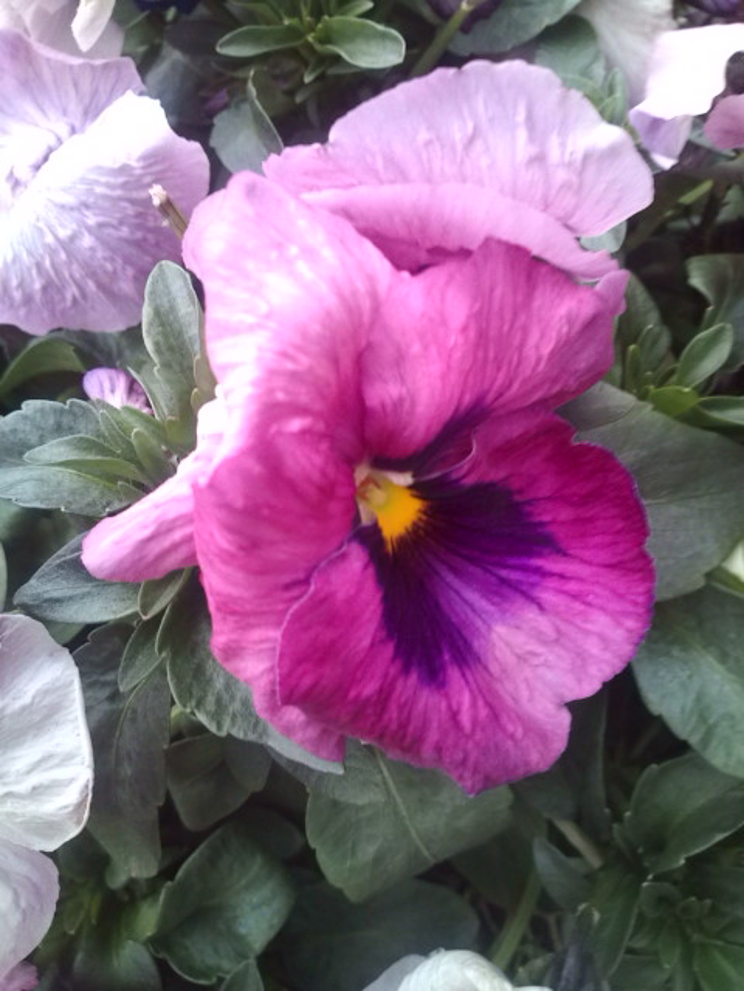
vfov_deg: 56.8
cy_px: 496
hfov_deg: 44.2
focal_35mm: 32
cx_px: 372
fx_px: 917
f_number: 2.8
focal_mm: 3.3
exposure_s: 1/20
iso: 81
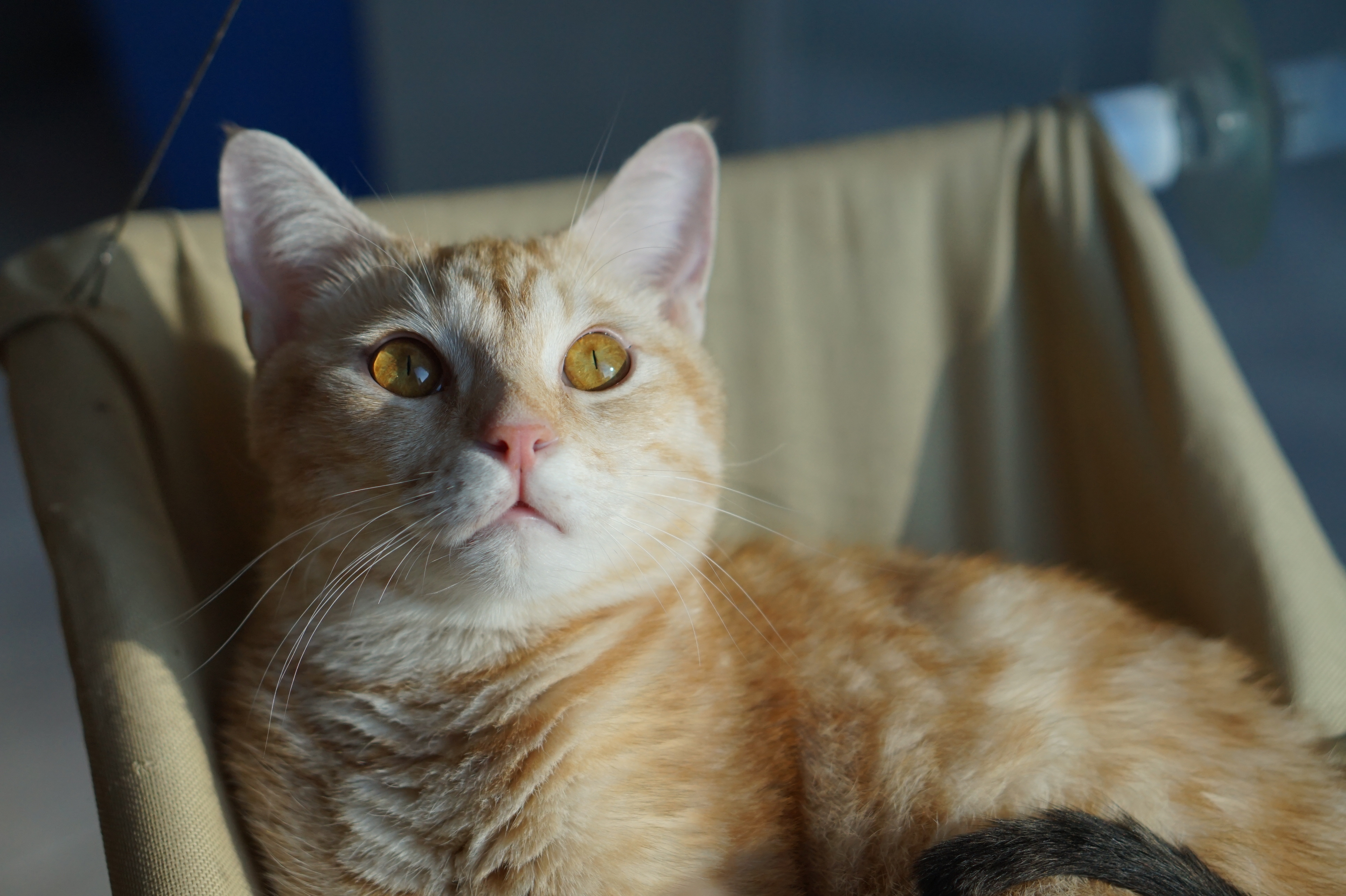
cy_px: 448
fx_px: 2802
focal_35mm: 75
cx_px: 673
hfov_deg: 27.0
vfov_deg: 18.2
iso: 500
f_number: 2.8
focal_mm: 50
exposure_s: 1/1600
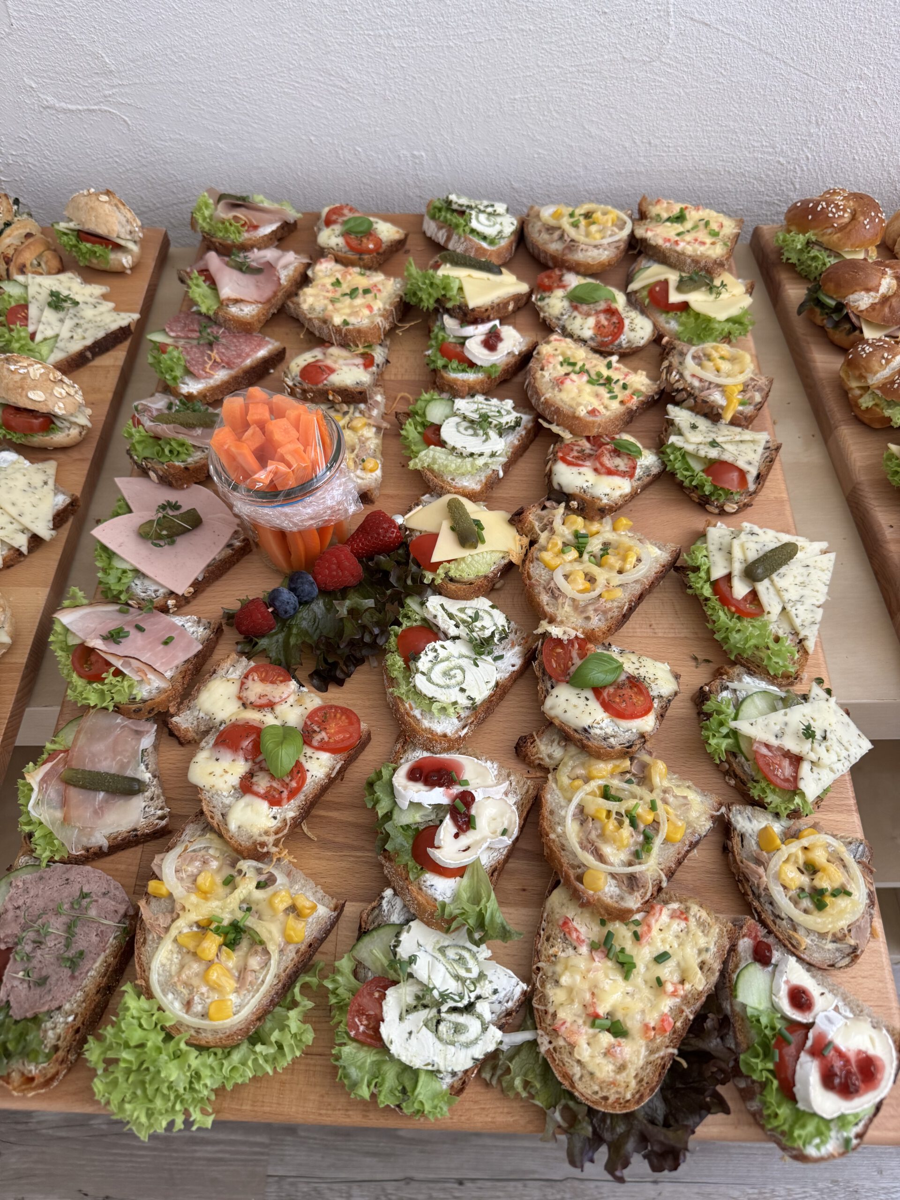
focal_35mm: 24
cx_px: 450
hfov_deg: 56.8
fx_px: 832
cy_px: 600
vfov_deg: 71.6
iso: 200
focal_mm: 6.76
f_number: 1.78
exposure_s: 1/121
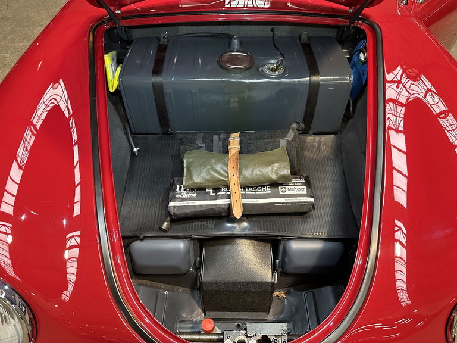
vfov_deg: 56.8
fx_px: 317
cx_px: 228
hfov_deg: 71.6
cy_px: 172
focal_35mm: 24
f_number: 1.78
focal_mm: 6.86
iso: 500
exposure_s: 1/50
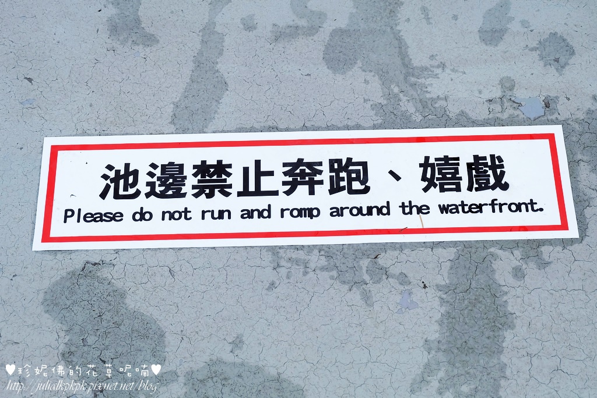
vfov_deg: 24.2
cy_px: 199
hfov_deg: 35.6
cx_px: 298
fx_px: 929
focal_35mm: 56
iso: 200
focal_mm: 37.1
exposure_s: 1/1300
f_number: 5.3
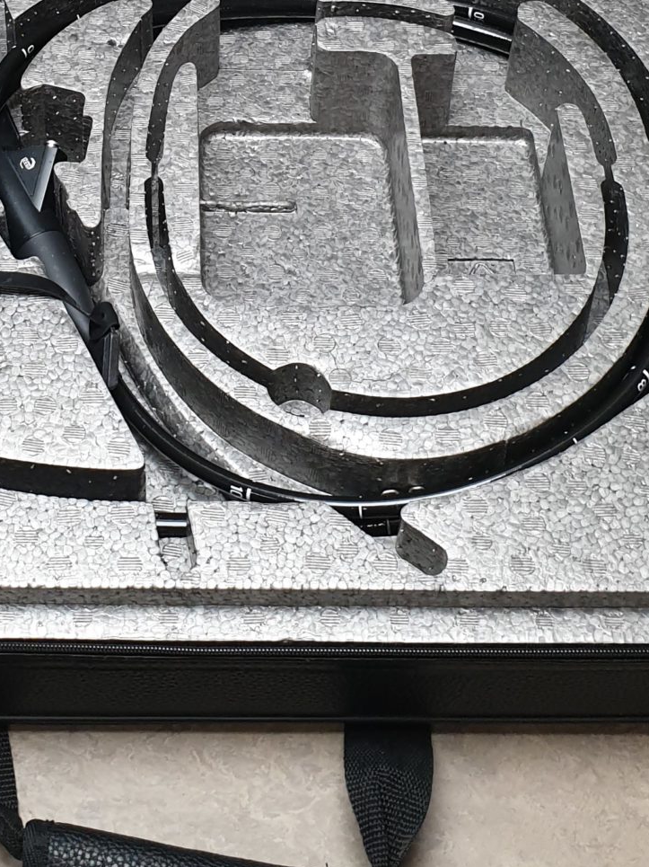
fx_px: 1726
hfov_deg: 21.0
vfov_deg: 26.1
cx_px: 124
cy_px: -78
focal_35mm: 69
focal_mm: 4.3
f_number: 2.4
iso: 100
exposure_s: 1/50
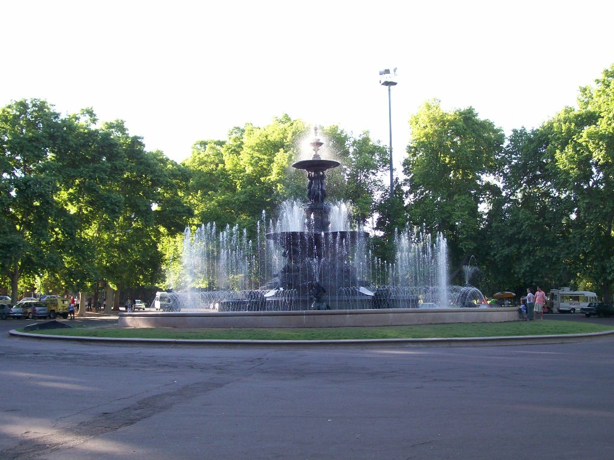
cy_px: 230
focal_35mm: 45
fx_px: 798
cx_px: 307
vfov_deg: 32.2
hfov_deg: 42.1
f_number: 3
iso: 80
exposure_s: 1/183
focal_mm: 7.6
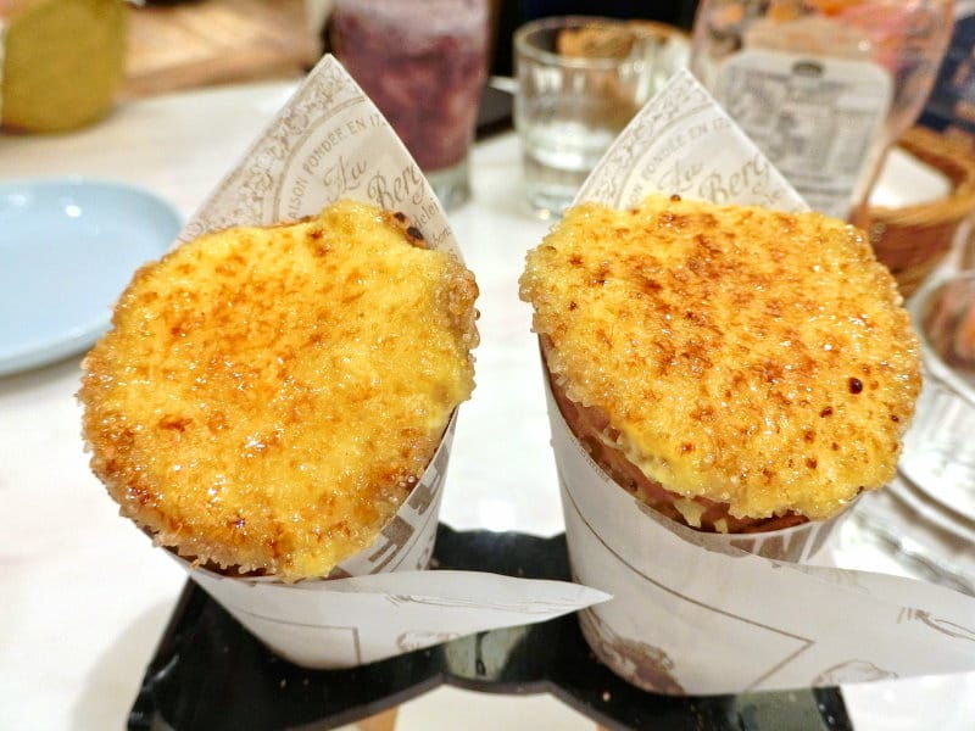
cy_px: 366
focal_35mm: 25
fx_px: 704
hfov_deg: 69.4
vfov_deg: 54.9
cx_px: 488
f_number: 2.8
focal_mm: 5.4
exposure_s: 1/100
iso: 400
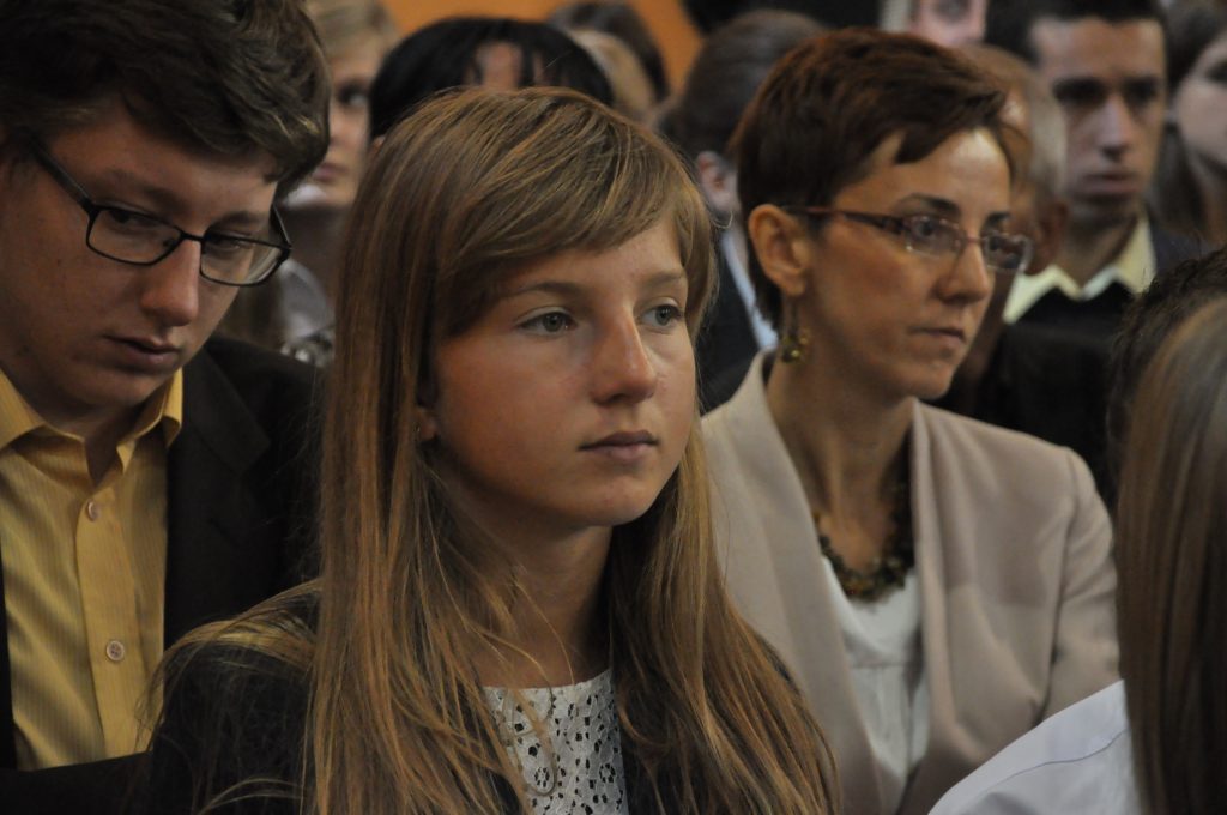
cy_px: 408
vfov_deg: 8.7
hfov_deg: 13.1
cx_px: 614
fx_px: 5361
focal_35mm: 158
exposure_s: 1/200
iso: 2000
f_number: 5.6
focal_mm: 105
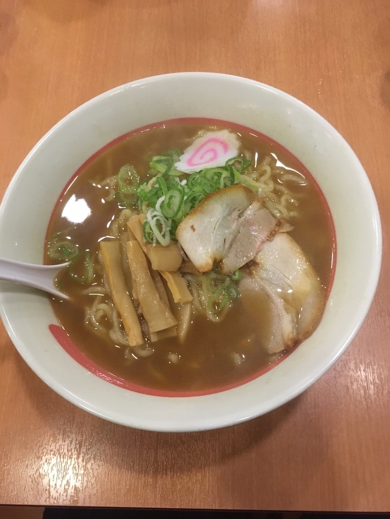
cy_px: 260
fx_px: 436
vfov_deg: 61.7
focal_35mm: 29
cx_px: 195
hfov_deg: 48.2
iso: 160
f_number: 2.2
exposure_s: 1/30
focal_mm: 4.15
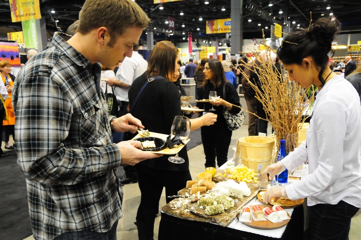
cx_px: 180
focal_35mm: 33
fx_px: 330
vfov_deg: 39.9
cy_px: 120
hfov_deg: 57.3
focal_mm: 22
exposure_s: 1/40
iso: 3200
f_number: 5.6
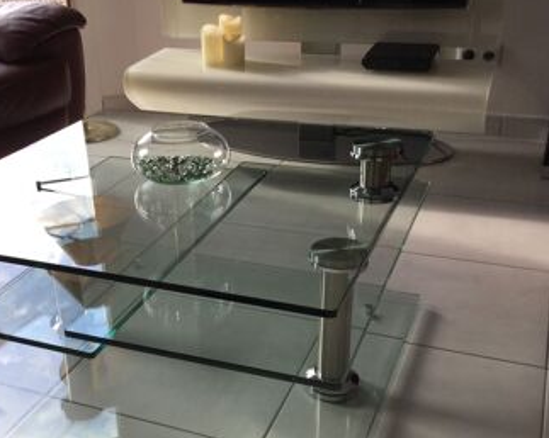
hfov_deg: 40.8
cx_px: 197
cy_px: 284
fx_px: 731
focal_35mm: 45
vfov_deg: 33.2
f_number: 2.4
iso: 25
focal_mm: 3.3
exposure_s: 1/149
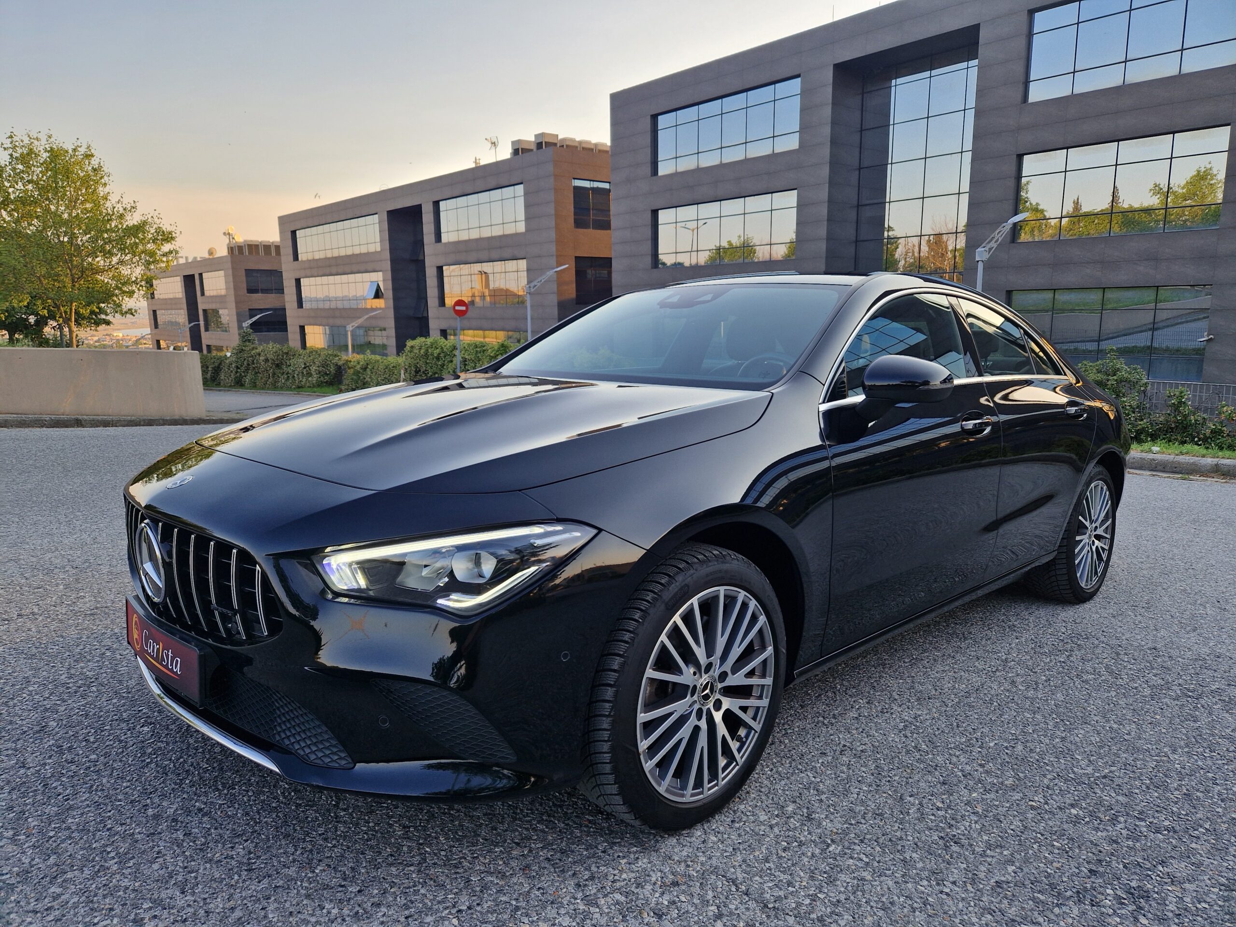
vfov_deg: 58.9
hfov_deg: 73.9
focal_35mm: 23
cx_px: 618
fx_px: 821
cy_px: 464
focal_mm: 5.4
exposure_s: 1/346
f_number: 1.8
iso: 50
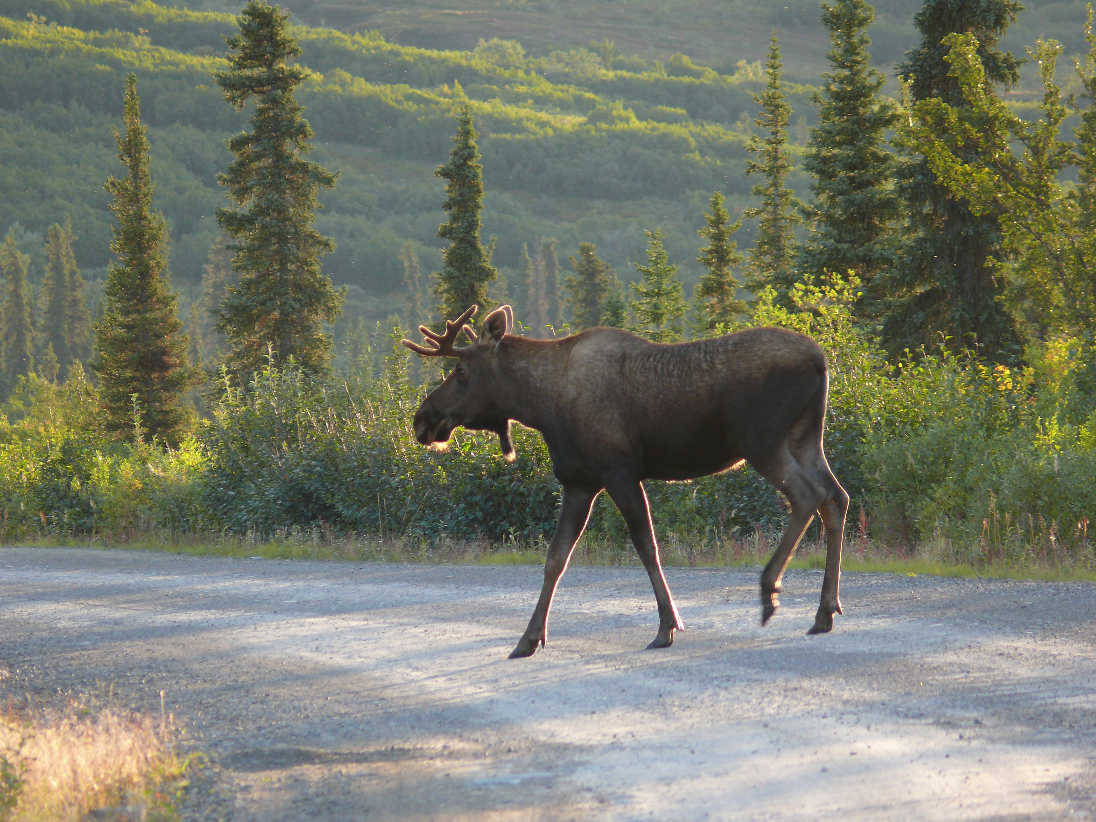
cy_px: 411
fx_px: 13298
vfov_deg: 3.5
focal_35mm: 420
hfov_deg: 4.7
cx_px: 548
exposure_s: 1/100
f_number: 3.7
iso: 100
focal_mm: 88.8
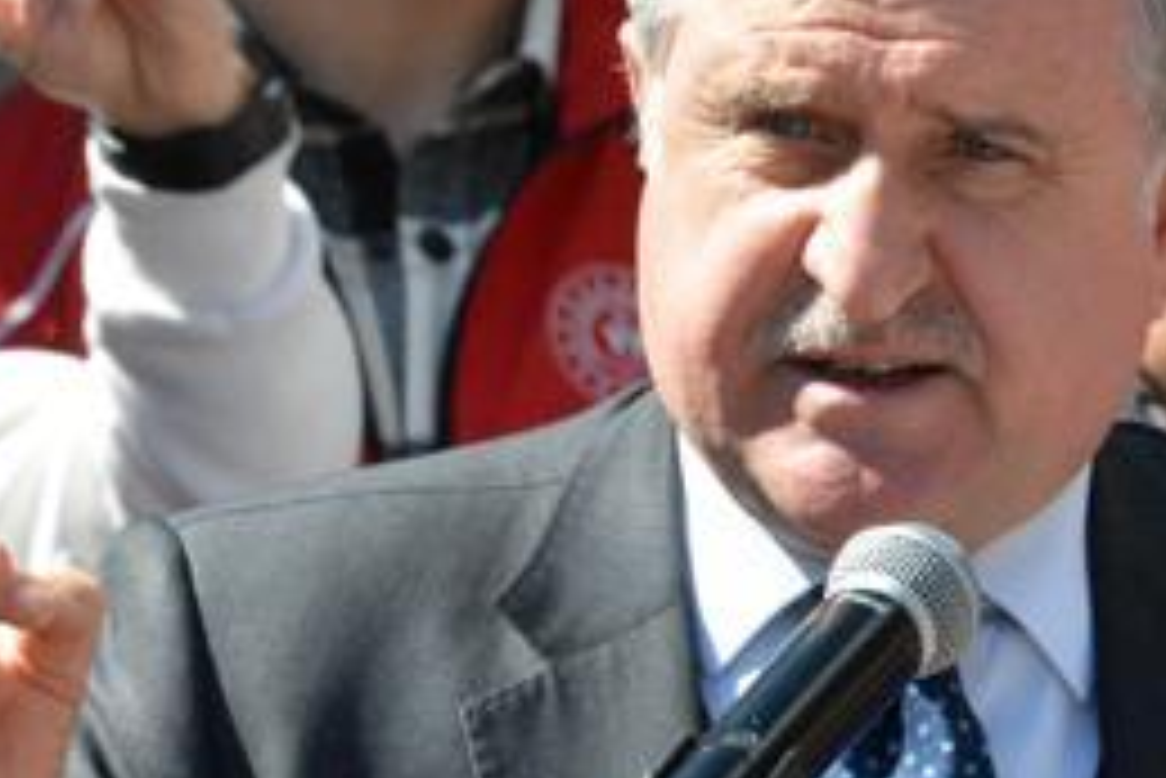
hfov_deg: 2.9
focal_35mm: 711
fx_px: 23040
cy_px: 594
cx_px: 752
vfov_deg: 1.9
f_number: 9
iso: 5000
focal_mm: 300
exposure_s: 1/4000
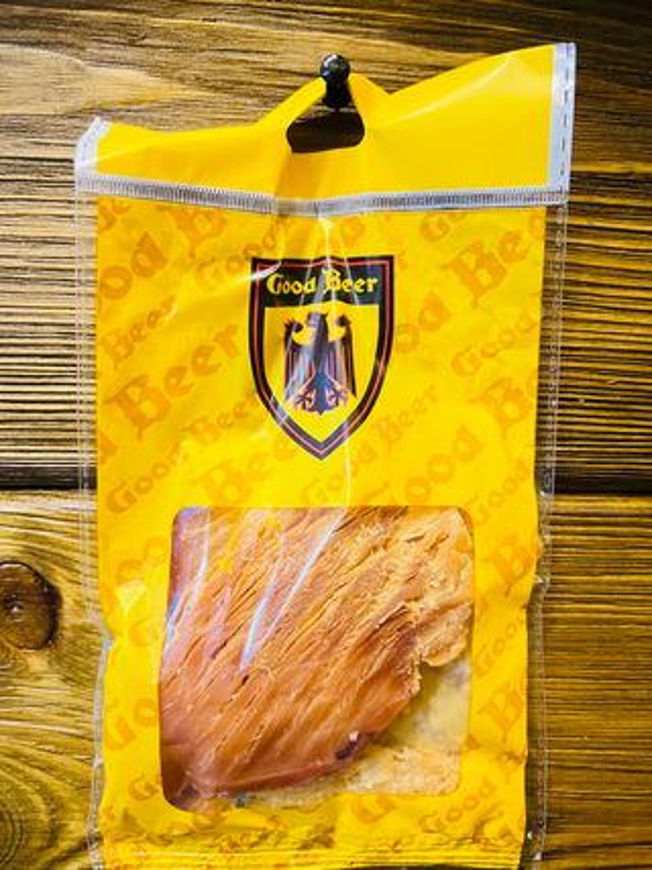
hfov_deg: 53.0
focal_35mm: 26
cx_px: 326
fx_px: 653
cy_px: 435
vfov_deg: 67.3
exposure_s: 1/50
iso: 500
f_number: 1.5
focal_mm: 5.7
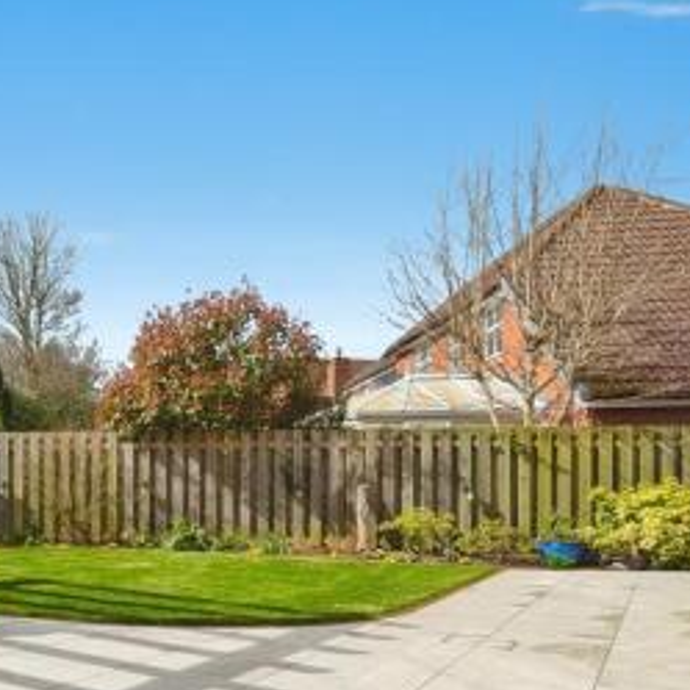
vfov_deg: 48.5
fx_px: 744
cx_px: -14
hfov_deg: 42.3
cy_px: 484
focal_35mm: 33
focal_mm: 2.35
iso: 52
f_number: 2.2
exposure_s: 1/1976
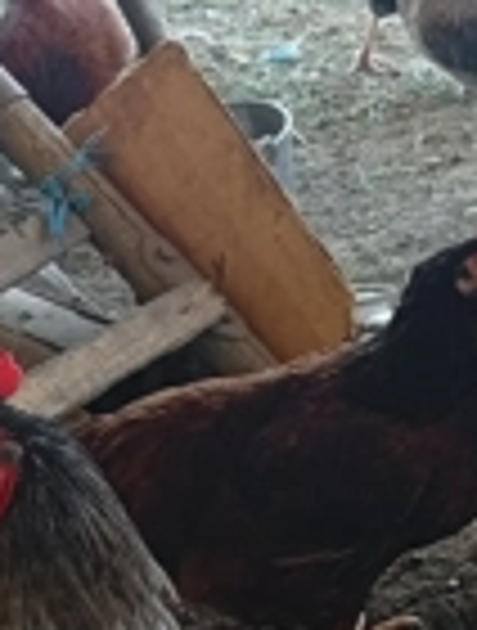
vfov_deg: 18.4
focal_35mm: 105
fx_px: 1918
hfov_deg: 14.0
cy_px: 536
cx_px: 477
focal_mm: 3.84
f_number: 1.8
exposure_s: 1/50
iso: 51
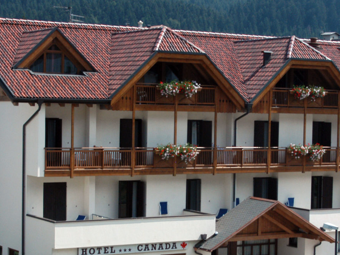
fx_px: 923
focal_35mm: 94
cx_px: 200
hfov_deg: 20.8
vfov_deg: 15.7
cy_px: 150
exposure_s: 1/400
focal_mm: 28
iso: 400
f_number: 10
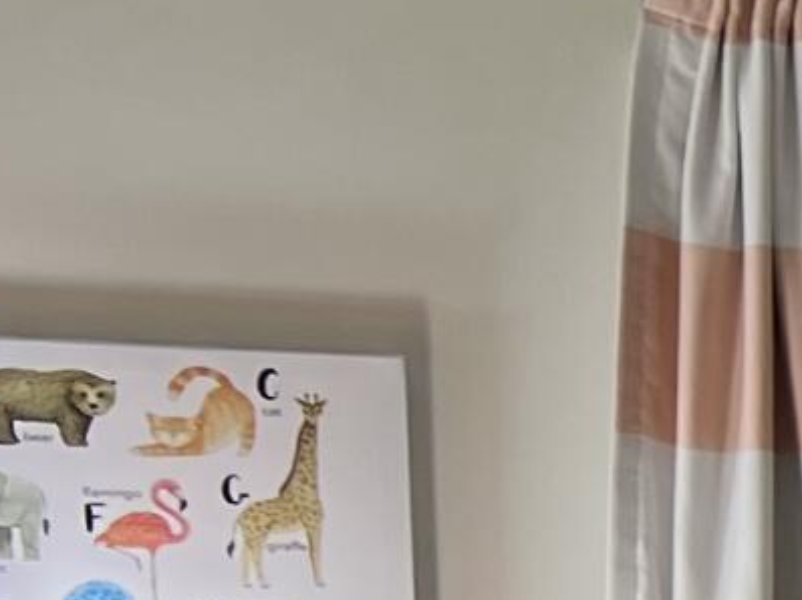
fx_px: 4538
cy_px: 1345
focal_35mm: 196
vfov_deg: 7.2
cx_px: 2581
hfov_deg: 8.2
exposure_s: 1/120
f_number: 1.5
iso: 64
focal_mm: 5.7
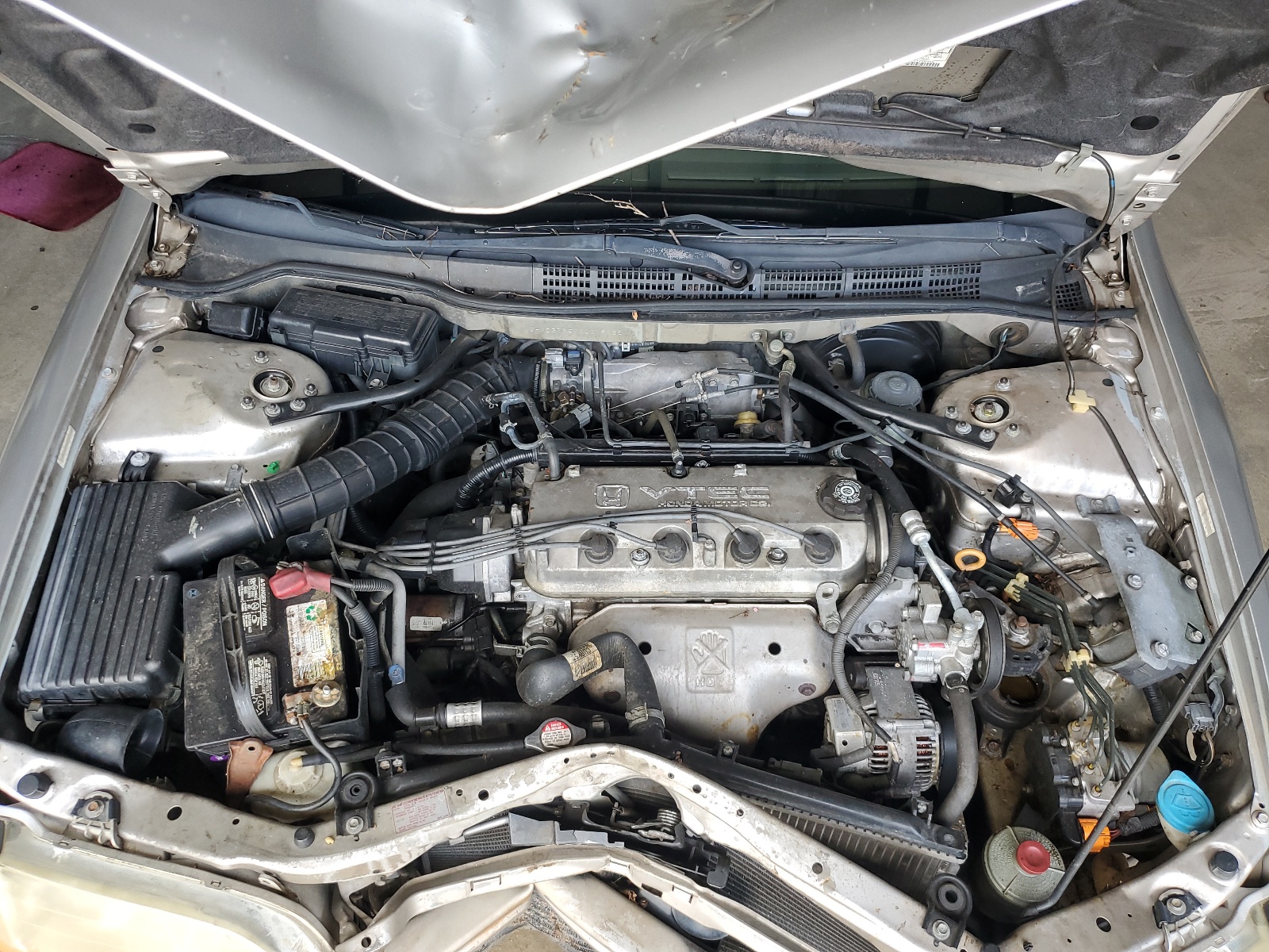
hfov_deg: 67.3
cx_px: 634
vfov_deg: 53.1
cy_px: 476
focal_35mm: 26
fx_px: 953
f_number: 1.5
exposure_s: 1/120
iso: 59
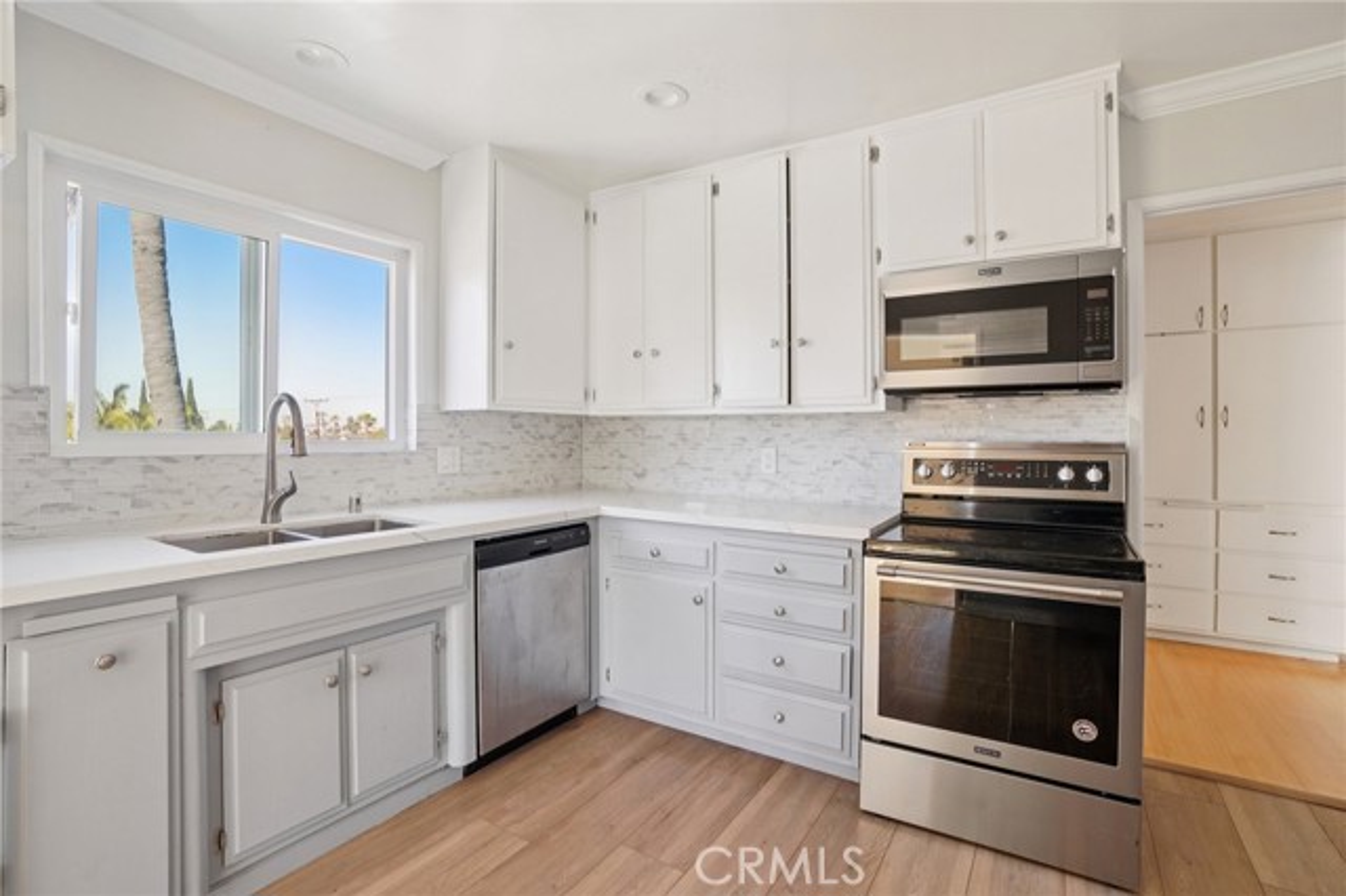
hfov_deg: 96.8
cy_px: 448
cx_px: 673
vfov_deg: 73.7
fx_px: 598
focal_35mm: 16
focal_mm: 16
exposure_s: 1/25
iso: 400
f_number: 8
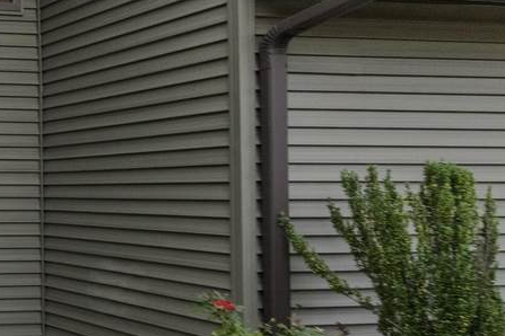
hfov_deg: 35.5
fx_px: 603
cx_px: -104
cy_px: 92
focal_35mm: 43
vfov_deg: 30.8
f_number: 13
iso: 640
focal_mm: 15
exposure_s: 1/60
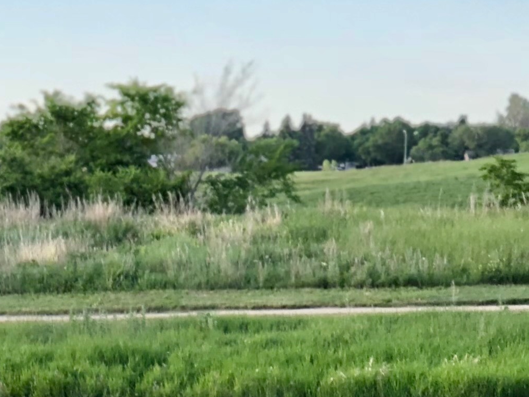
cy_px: 766
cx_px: -28
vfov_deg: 6.4
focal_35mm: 226
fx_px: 3454
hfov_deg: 8.7
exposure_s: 1/139
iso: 20
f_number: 2.8
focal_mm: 6.6
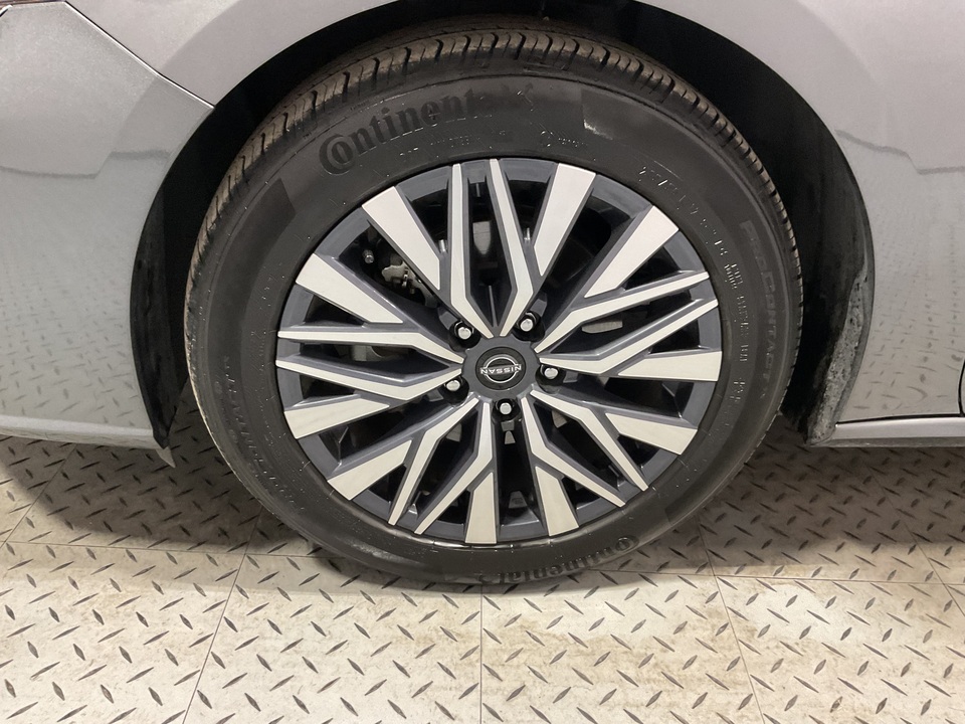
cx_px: 482
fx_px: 808
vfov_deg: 48.2
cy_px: 362
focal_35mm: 29
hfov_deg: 61.7
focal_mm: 3
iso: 160
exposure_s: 1/50
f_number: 1.8
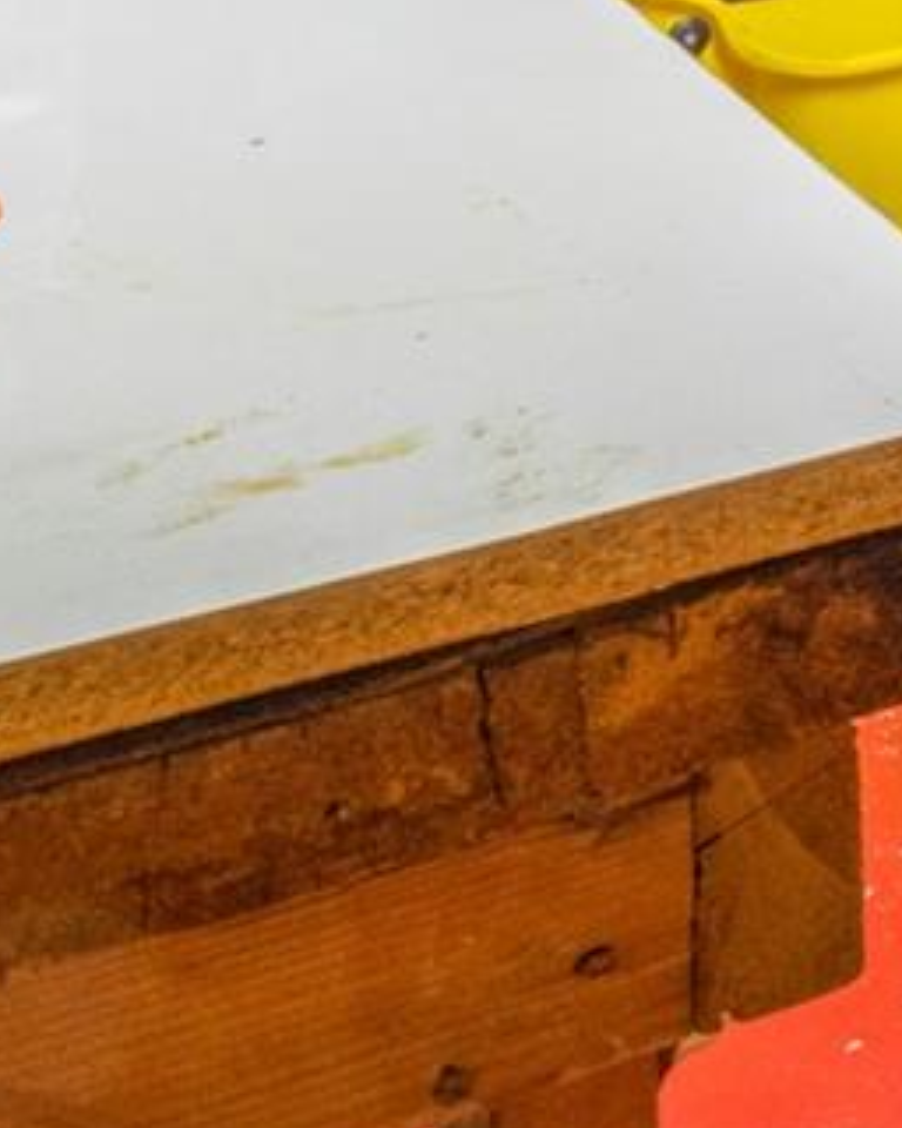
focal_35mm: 84
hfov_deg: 13.5
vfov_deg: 18.8
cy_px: -760
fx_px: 2803
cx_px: 2153
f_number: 14
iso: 1600
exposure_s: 1/1.25
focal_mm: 14
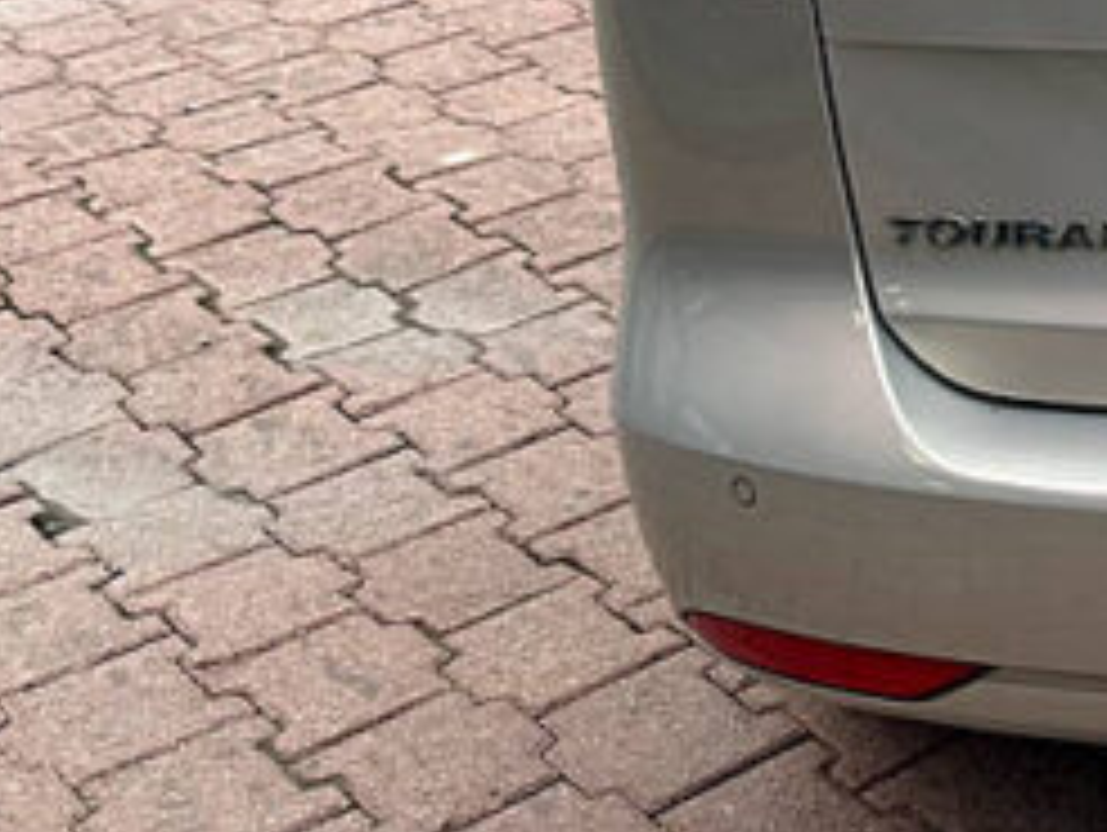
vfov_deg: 17.8
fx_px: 2497
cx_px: 1782
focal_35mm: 78
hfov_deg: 20.4
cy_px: -216
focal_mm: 6.86
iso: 64
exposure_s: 1/150
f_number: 1.78
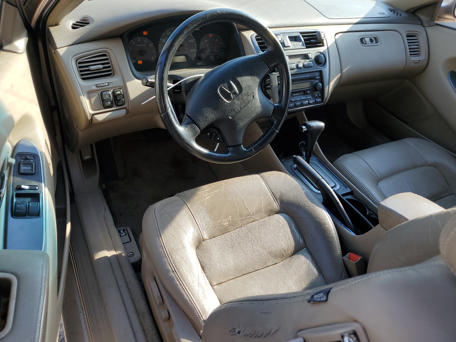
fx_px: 343
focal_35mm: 26
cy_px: 171
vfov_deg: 53.1
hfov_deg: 67.3
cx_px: 228
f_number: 1.5
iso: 50
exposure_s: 1/476
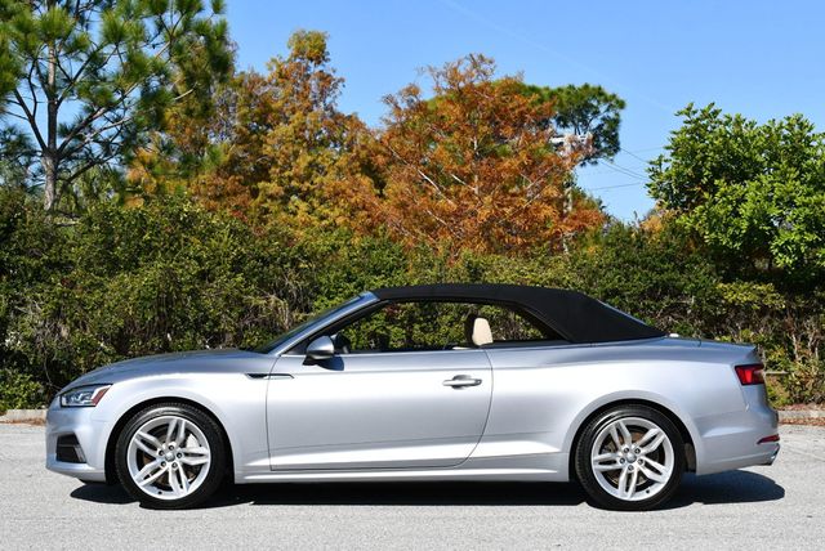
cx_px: 412
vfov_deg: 20.1
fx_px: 1560
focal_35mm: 68
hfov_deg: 29.6
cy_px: 276
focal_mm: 34
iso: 100
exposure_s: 1/320
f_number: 9
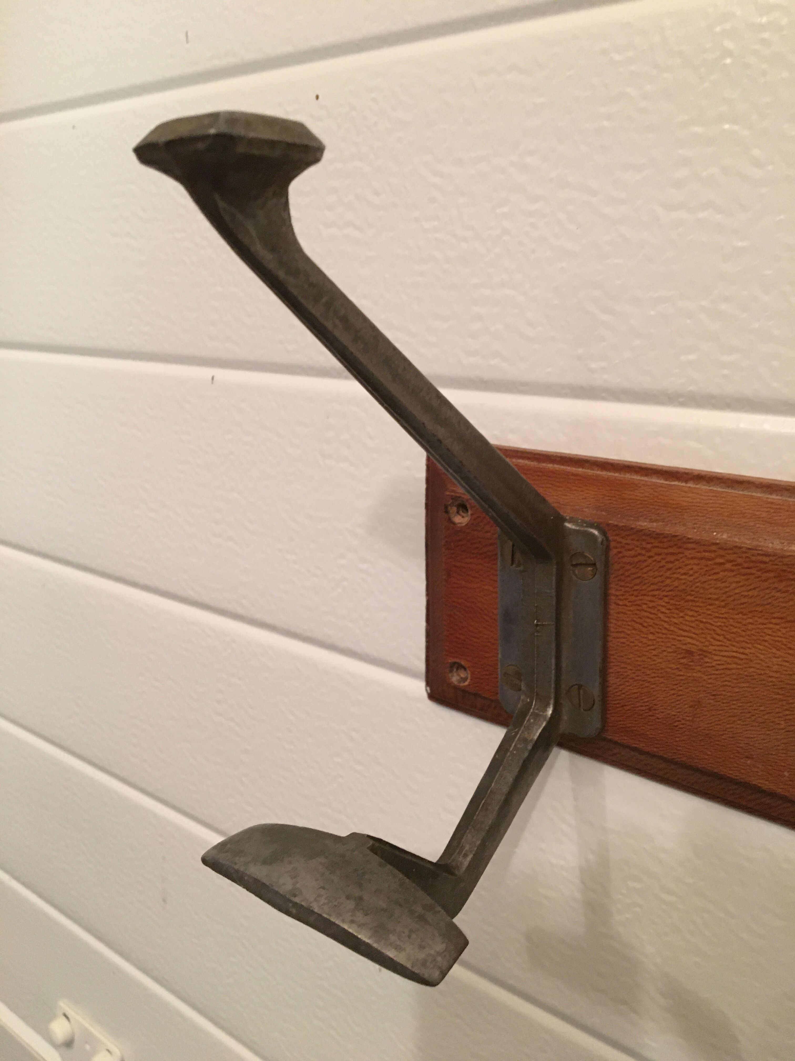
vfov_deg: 61.7
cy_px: 530
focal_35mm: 29
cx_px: 398
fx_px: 888
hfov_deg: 48.2
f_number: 2.2
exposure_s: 1/20
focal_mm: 4.15
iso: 200
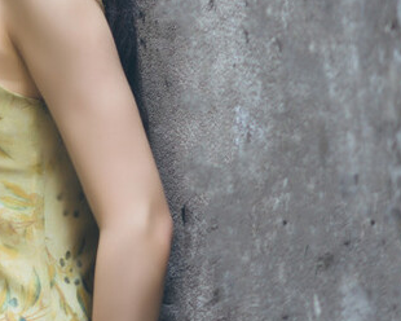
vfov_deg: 5.0
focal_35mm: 309
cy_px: 7
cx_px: -193
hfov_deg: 6.2
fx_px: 3667
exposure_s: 1/125
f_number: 1.8
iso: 200
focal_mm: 85
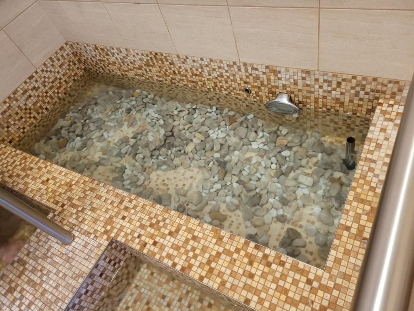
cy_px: 156
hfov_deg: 67.3
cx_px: 207
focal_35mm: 26
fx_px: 311
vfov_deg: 53.1
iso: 640
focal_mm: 5.4
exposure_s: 1/50
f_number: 1.8
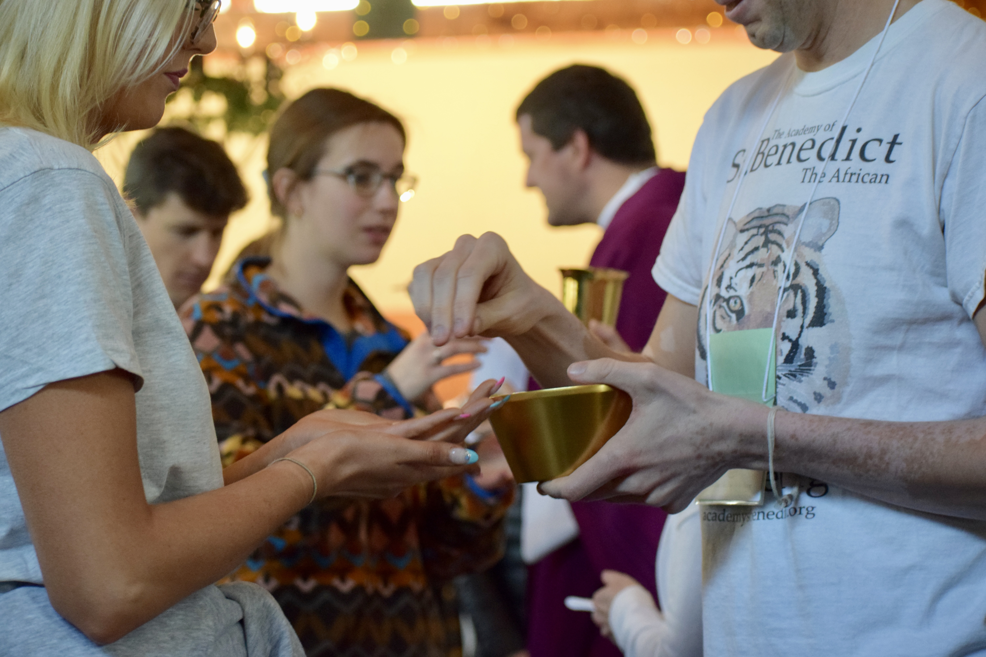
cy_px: 328
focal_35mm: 105
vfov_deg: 13.0
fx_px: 2876
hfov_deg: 19.5
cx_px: 493
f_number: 4.5
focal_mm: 70
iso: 2800
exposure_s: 1/125
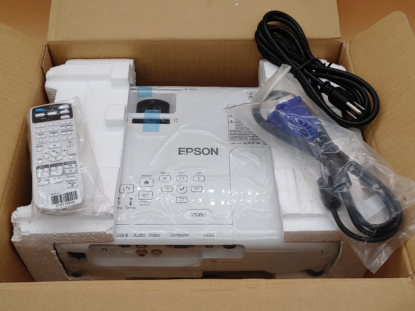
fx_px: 528
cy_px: 156
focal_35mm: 44
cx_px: 208
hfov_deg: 42.9
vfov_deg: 32.9
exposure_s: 1/200
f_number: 1.8
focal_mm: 4.36
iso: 50
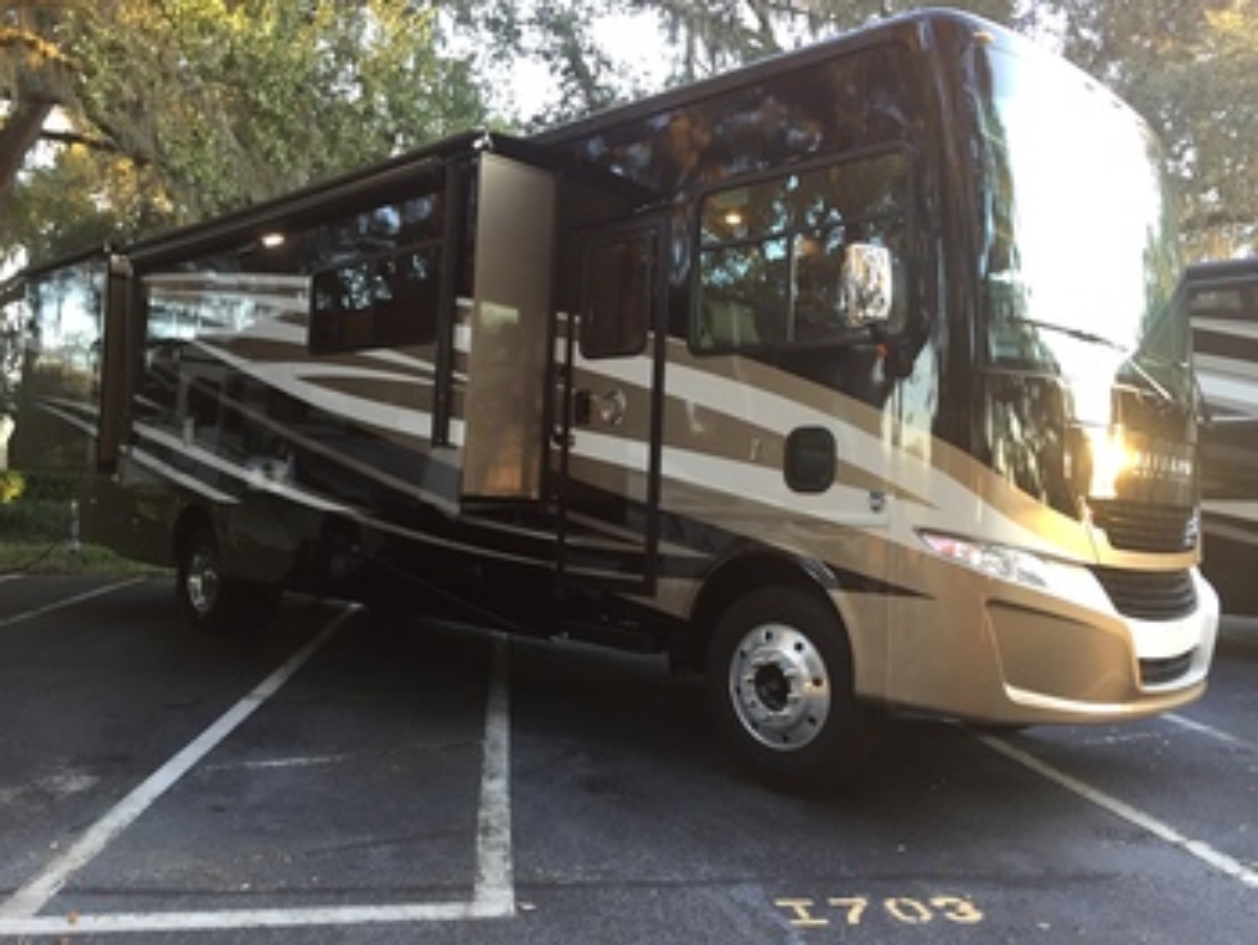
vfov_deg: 48.3
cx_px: 629
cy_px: 472
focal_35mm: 29
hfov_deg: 61.6
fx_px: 1055
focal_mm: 4.15
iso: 50
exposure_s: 1/30
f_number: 2.2
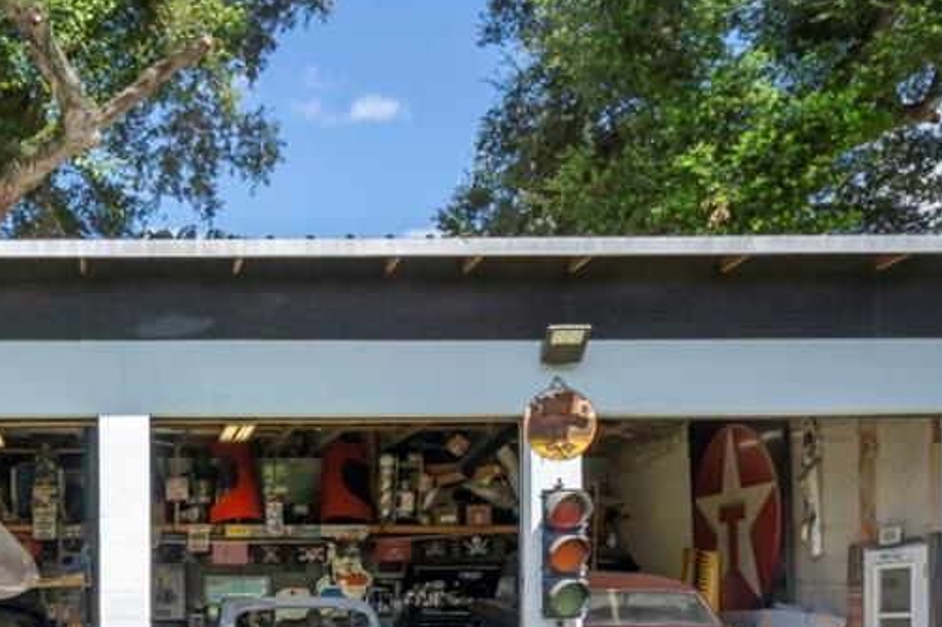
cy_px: 603
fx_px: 1334
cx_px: 81
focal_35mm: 51
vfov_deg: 25.4
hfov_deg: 36.3
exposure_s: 1/800
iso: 400
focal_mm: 16
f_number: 7.1
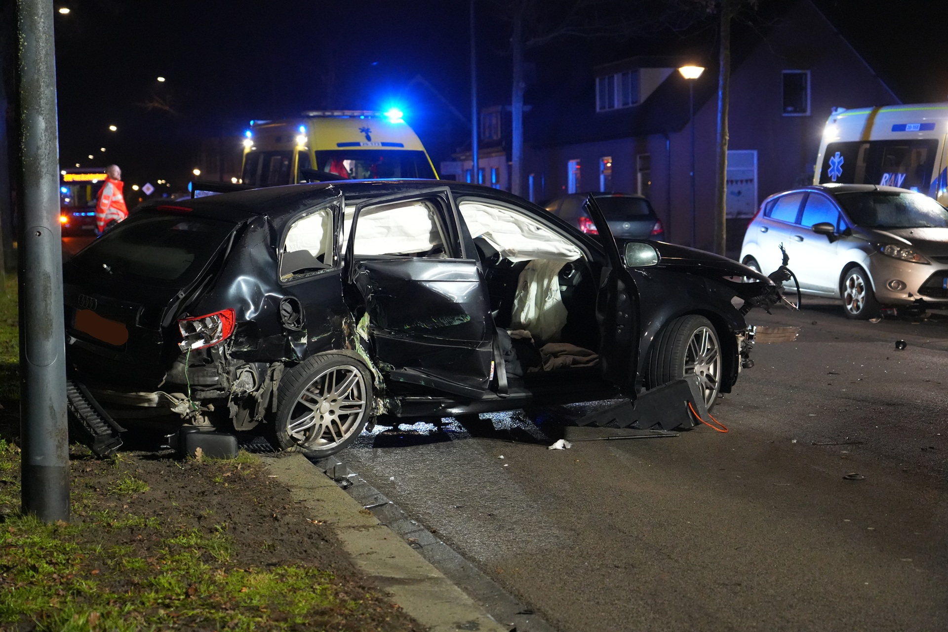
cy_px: 316
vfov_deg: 22.3
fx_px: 1606
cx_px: 474
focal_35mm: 61
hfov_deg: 32.9
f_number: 4
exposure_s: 1/160
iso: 12800
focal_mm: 61
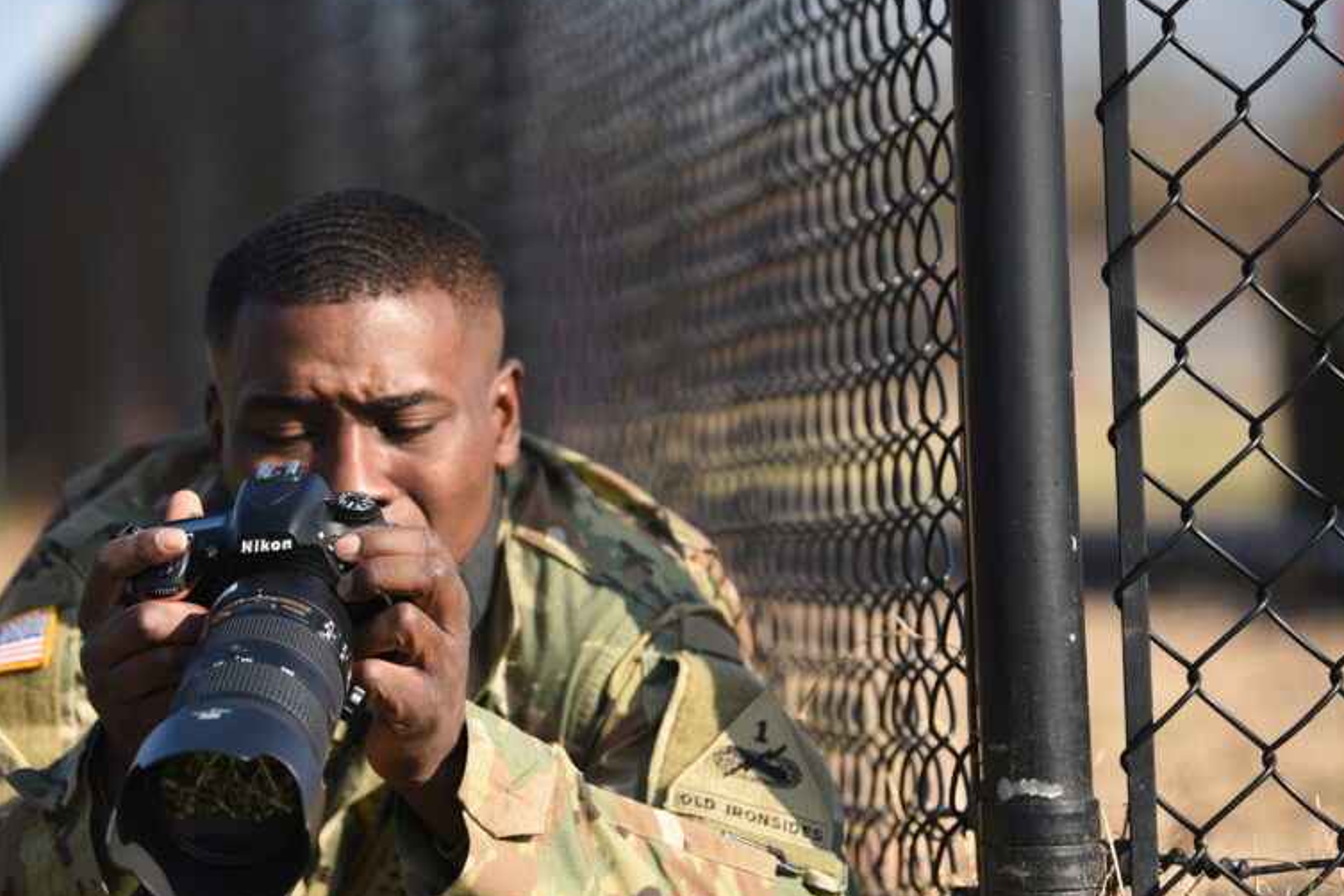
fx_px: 7615
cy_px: 444
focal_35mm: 204
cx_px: 480
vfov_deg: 6.7
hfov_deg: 10.1
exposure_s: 1/800
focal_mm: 150
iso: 100
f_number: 2.8
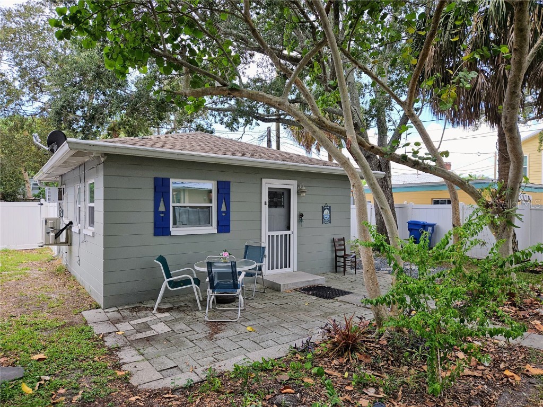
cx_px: 272
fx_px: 361
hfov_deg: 73.9
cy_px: 204
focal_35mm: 23
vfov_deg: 58.9
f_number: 1.8
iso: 25
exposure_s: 1/484
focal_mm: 5.4
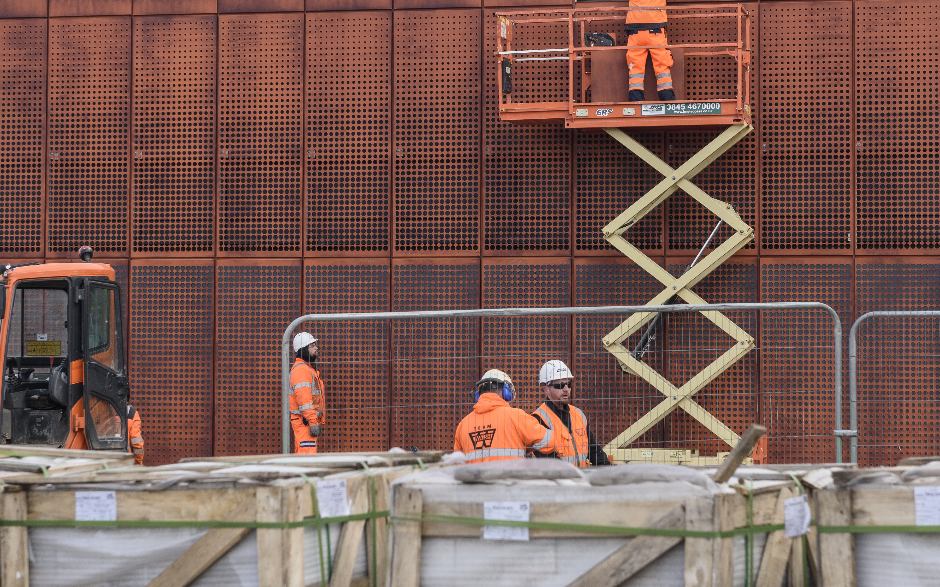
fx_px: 2844
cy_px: 193
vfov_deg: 11.8
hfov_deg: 18.8
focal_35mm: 111
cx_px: 511
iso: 200
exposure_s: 1/250
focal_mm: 70
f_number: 5.6
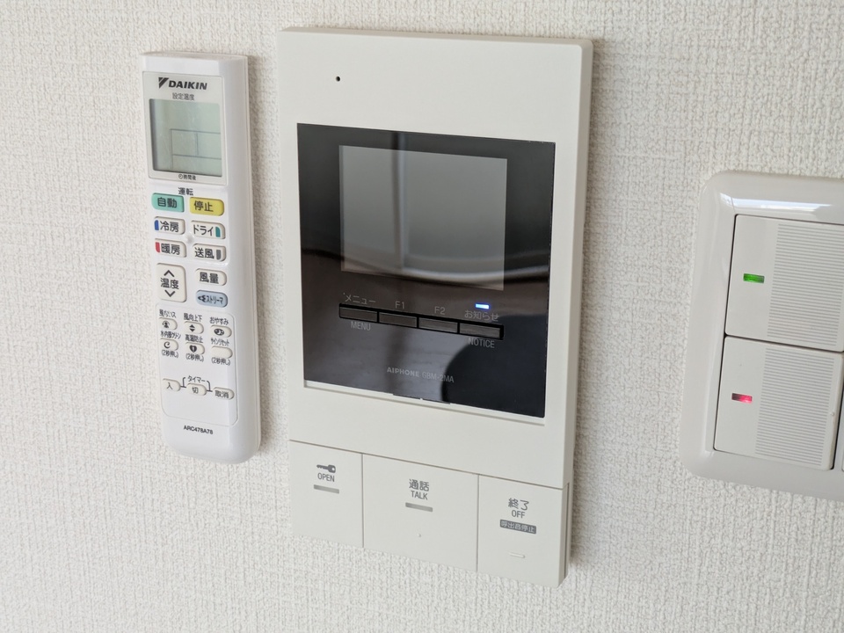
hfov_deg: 37.5
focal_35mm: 51
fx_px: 1243
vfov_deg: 28.6
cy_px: 316
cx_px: 422
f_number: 1.89
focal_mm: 5.43
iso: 220
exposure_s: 1/60
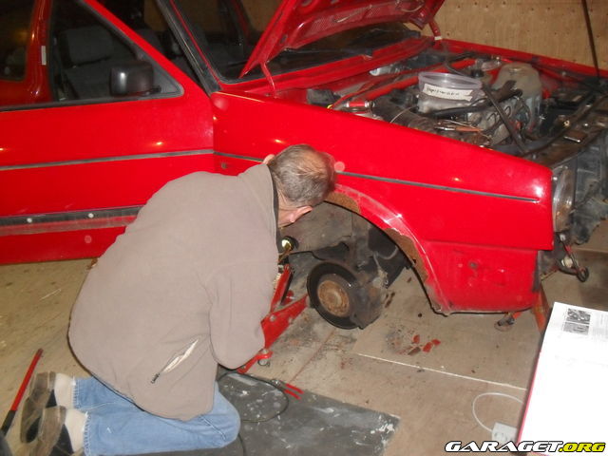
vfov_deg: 40.7
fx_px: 615
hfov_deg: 52.6
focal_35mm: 35
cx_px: 304
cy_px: 228
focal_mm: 6.3
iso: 400
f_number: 3.2
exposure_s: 1/45
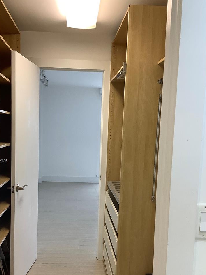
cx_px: 84
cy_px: 161
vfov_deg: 47.7
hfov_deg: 36.7
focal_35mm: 39
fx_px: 310
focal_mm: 3.3
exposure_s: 1/120
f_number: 2.4
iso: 80
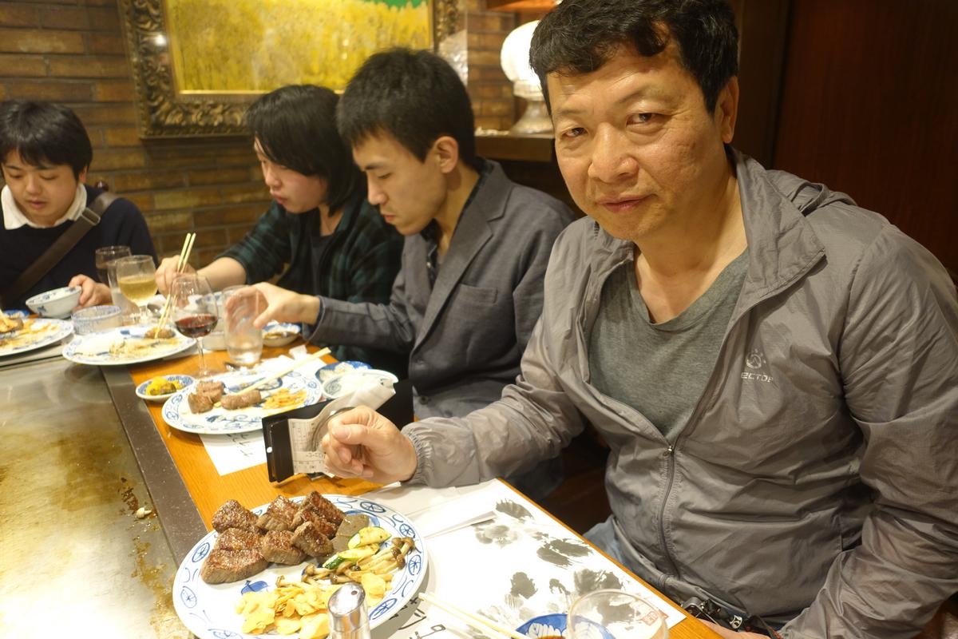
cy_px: 320
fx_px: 639
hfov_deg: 73.7
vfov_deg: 53.1
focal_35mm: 24
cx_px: 479
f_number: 1.8
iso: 320
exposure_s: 1/30
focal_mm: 8.8
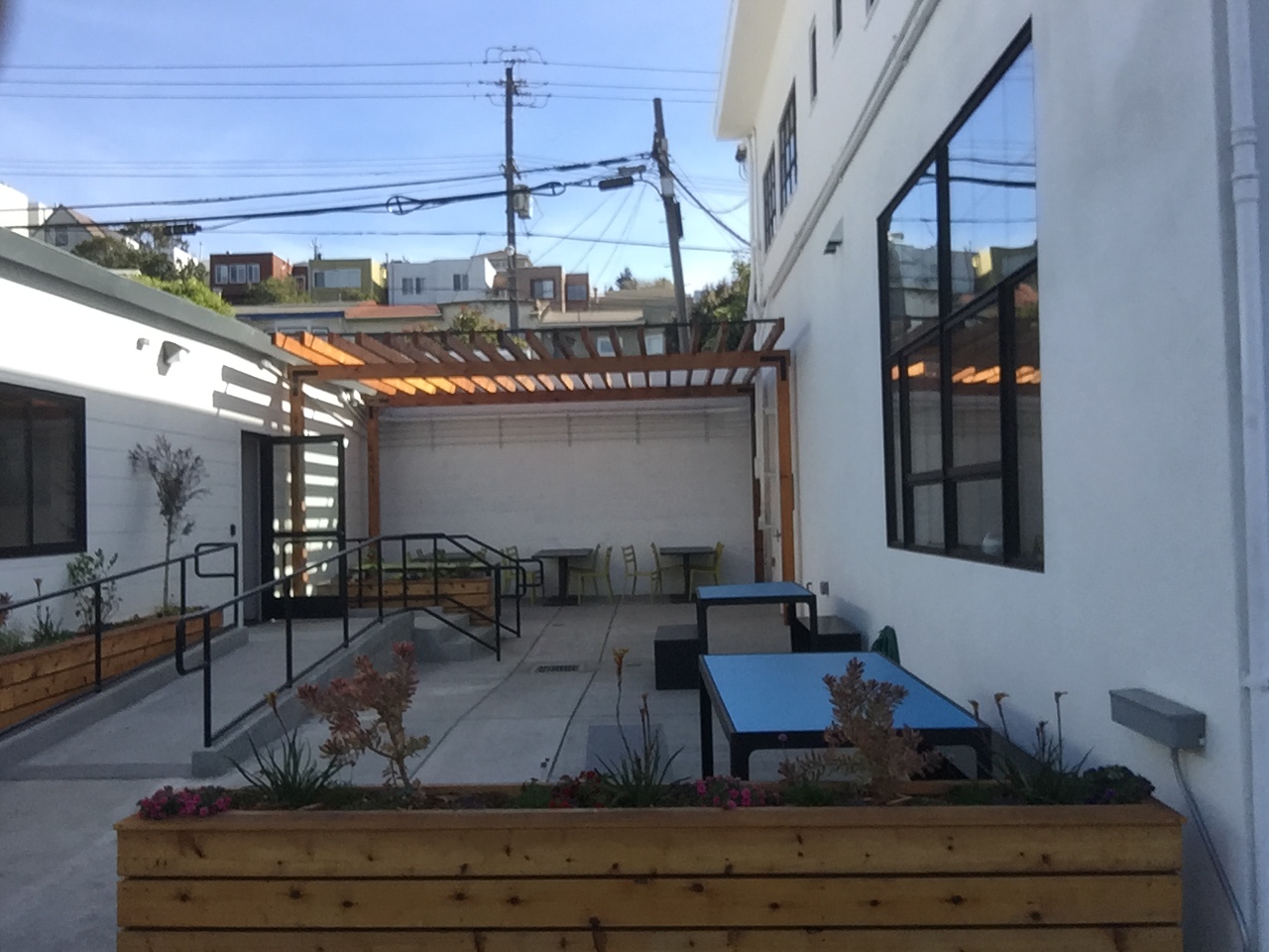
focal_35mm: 31
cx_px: 634
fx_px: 1136
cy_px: 476
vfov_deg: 45.4
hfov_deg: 58.4
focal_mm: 2.65
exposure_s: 1/658
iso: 32
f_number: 2.2
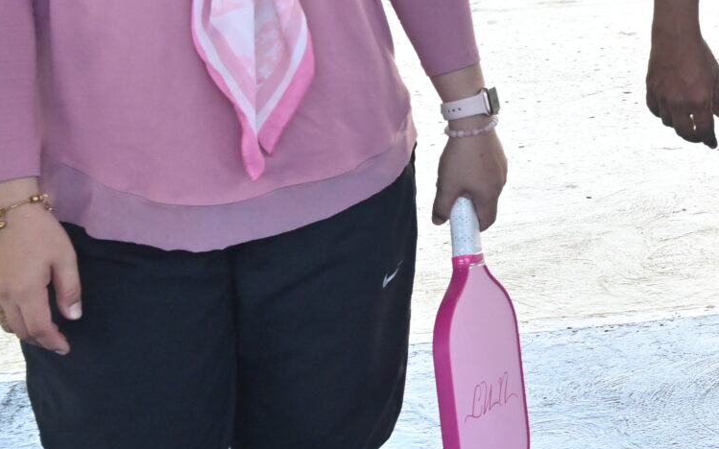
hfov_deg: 18.3
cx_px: 1145
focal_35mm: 98
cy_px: -101
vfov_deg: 13.0
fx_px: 1920
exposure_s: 1/200
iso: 800
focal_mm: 24
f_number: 6.3
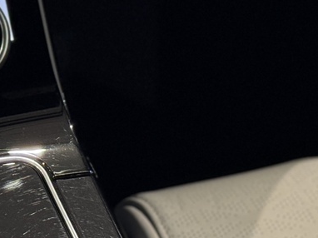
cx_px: -216
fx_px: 1662
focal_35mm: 181
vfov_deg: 8.2
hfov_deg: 10.4
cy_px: 70
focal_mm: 6.76
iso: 125
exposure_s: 1/50
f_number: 1.78
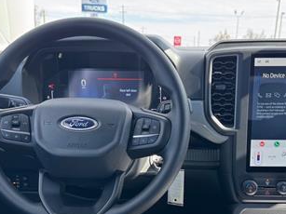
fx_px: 413
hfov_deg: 38.1
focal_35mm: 50
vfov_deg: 28.2
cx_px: 171
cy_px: 182
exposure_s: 1/173
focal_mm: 6.76
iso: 64
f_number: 1.78
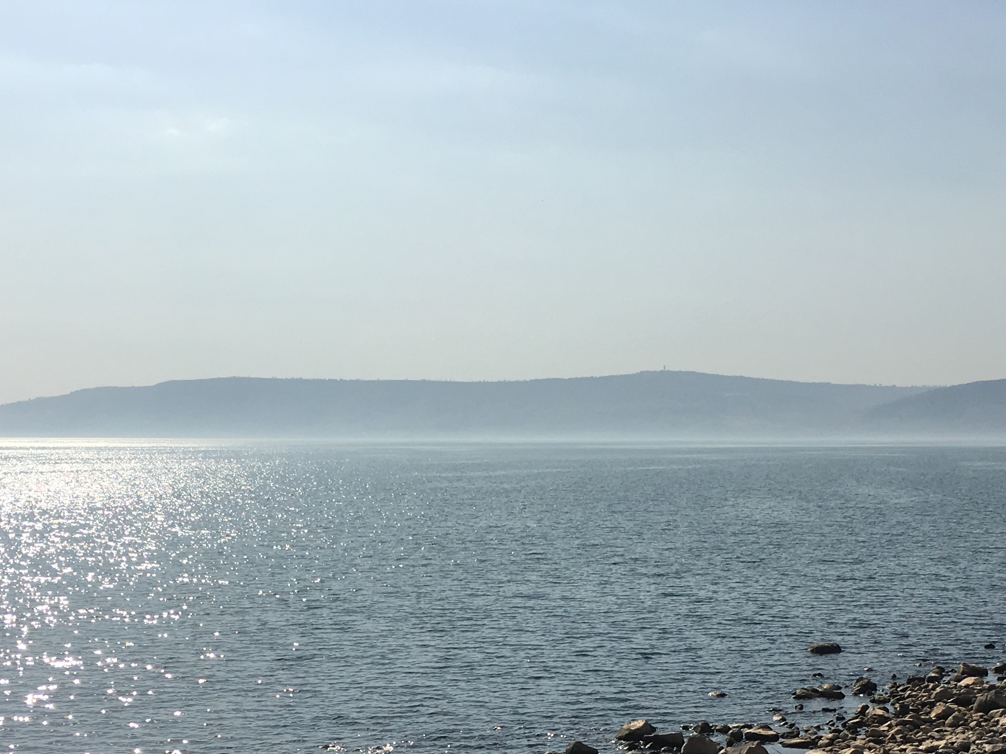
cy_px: 737
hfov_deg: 33.2
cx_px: 578
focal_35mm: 58
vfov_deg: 24.2
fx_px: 1686
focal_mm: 4.15
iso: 25
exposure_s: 1/4808
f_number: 2.2
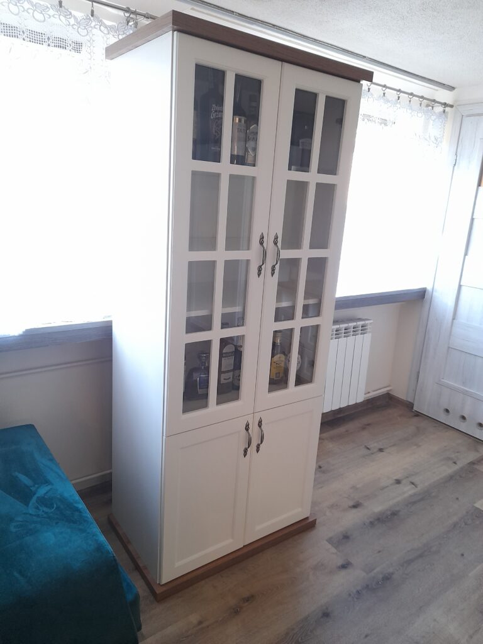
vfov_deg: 69.4
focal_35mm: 25
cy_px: 322
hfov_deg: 54.9
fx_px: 465
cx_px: 242
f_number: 2
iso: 320
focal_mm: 4.6
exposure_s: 1/33
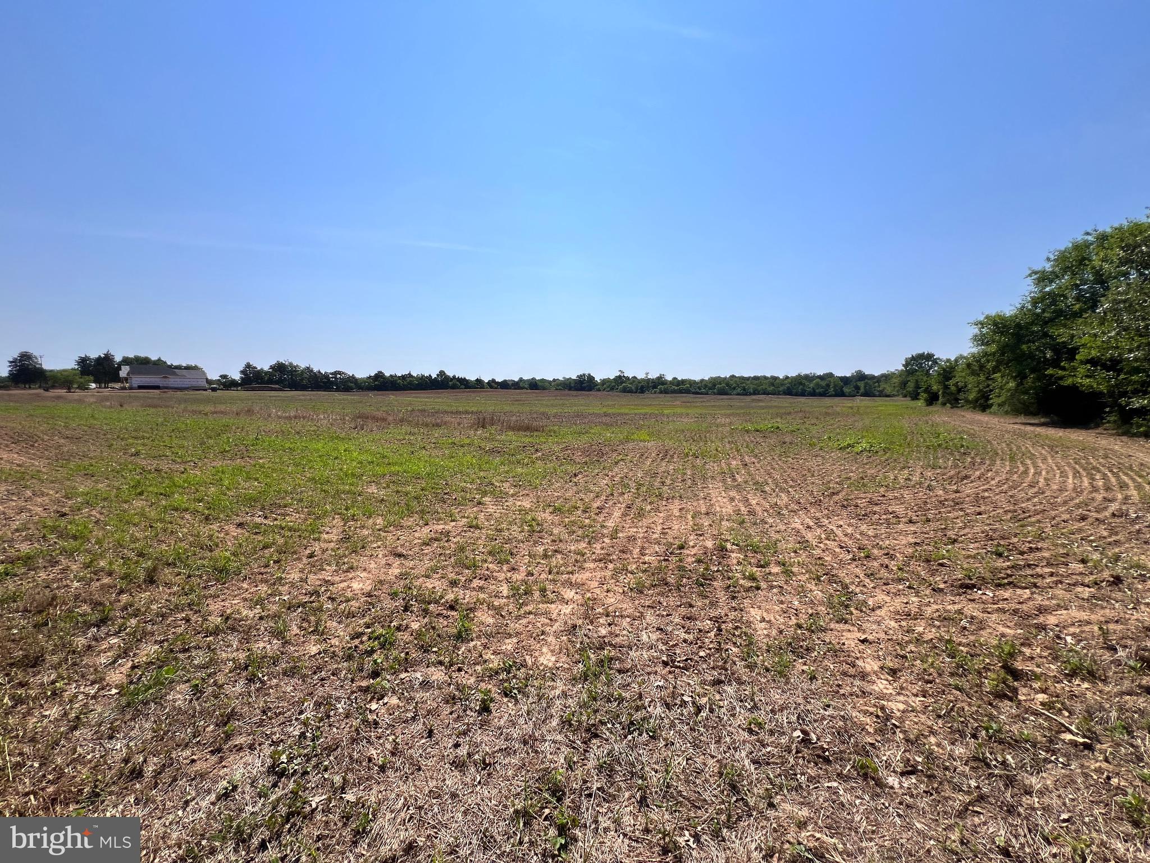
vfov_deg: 89.9
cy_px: 432
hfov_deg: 106.2
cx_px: 575
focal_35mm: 13
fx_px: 432
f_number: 1.8
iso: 32
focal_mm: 1.57
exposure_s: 1/3534
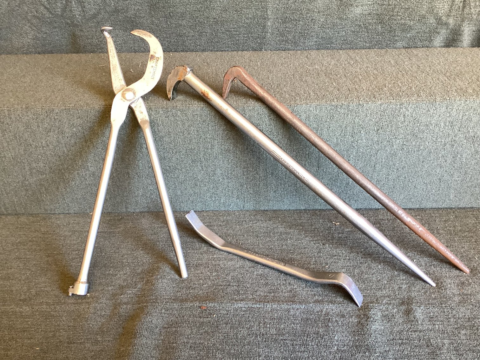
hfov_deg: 58.3
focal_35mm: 31
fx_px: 430
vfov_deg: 45.4
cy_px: 180
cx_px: 240
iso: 200
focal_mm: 3.3
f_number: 2.4
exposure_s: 1/60
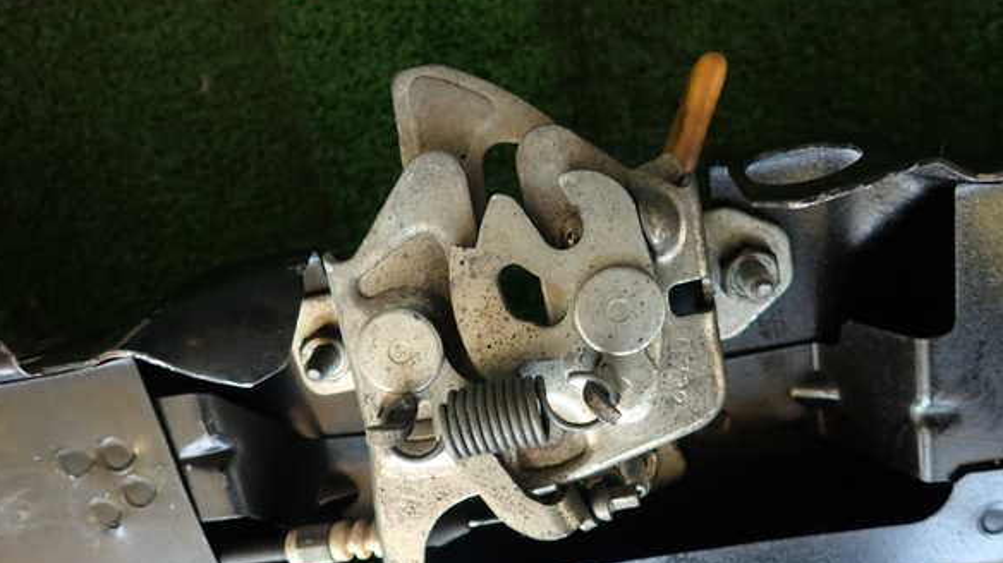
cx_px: 505
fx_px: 744
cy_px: 340
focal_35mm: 28
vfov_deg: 41.2
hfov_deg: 67.9
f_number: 2
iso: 200
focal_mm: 4.5
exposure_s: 1/40
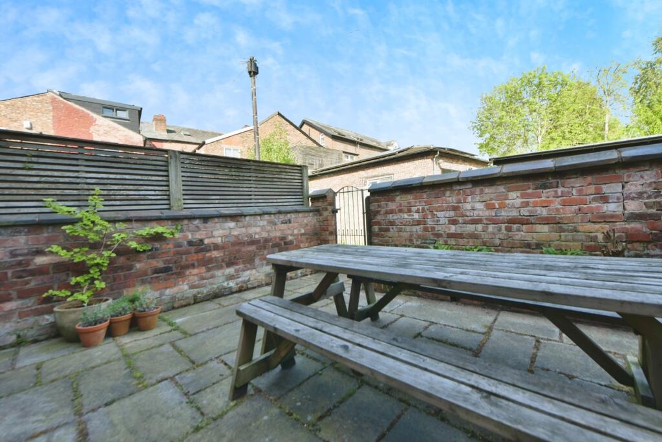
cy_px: 221
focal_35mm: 14
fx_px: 258
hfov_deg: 104.2
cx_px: 331
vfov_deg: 81.3
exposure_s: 1/250
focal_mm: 14
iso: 500
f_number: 10
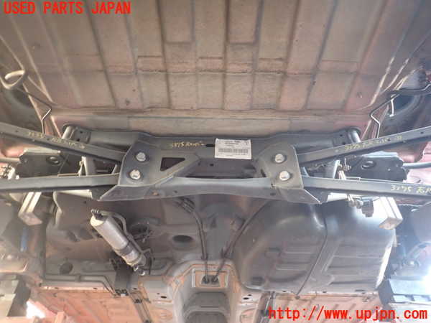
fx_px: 311
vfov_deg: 54.9
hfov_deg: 69.4
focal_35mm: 25
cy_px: 162
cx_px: 216
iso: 200
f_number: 2
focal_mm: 4.5
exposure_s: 1/30
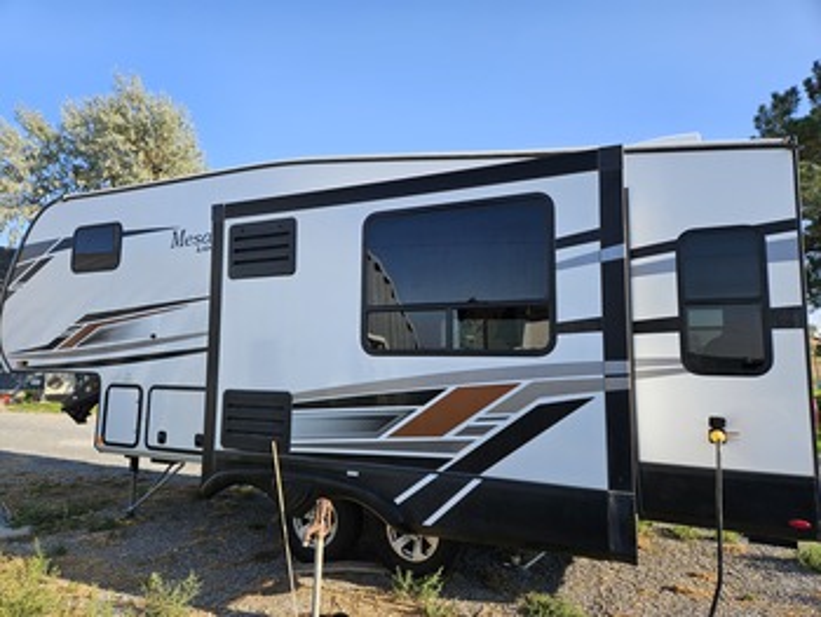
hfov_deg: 73.9
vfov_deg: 58.9
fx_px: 546
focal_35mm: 23
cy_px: 308
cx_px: 410
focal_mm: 5.4
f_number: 1.8
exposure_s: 1/715
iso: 25
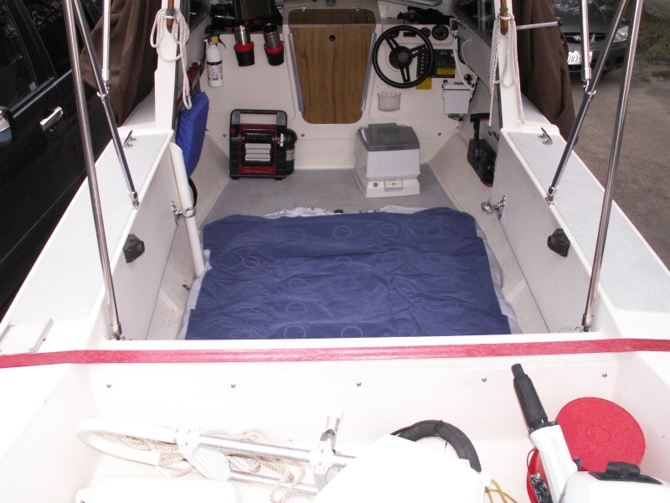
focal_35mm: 35
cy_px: 252
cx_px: 335
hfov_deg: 52.6
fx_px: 677
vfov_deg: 40.7
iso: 160
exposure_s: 1/50
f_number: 2.8
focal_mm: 5.86
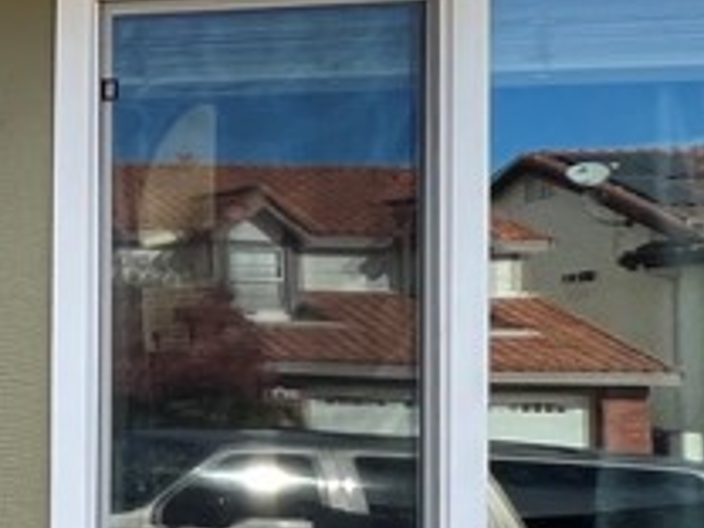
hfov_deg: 16.2
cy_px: 359
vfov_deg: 22.8
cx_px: -907
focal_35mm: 64
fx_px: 1302
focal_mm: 1.57
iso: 32
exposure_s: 1/253
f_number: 1.8
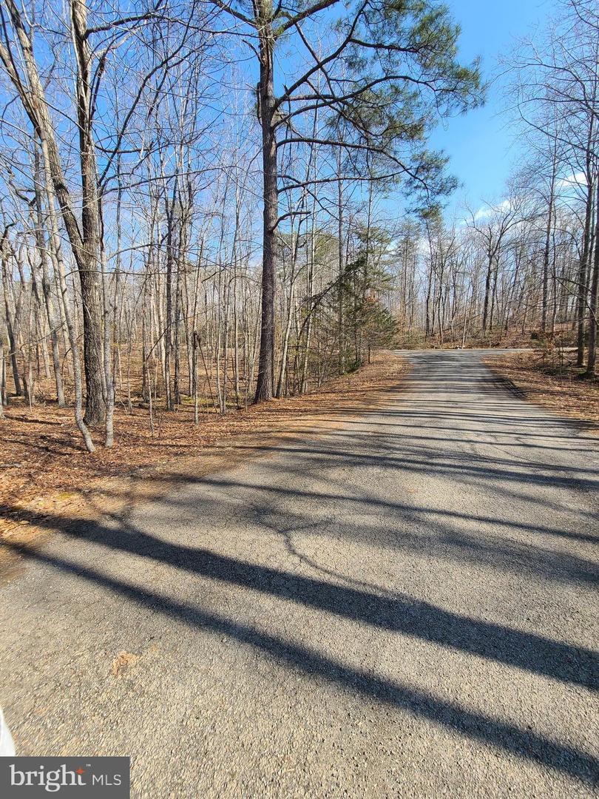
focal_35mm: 13
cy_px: 400
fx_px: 300
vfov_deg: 106.2
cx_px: 300
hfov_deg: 89.9
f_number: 2.2
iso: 50
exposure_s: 1/711
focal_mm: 2.2
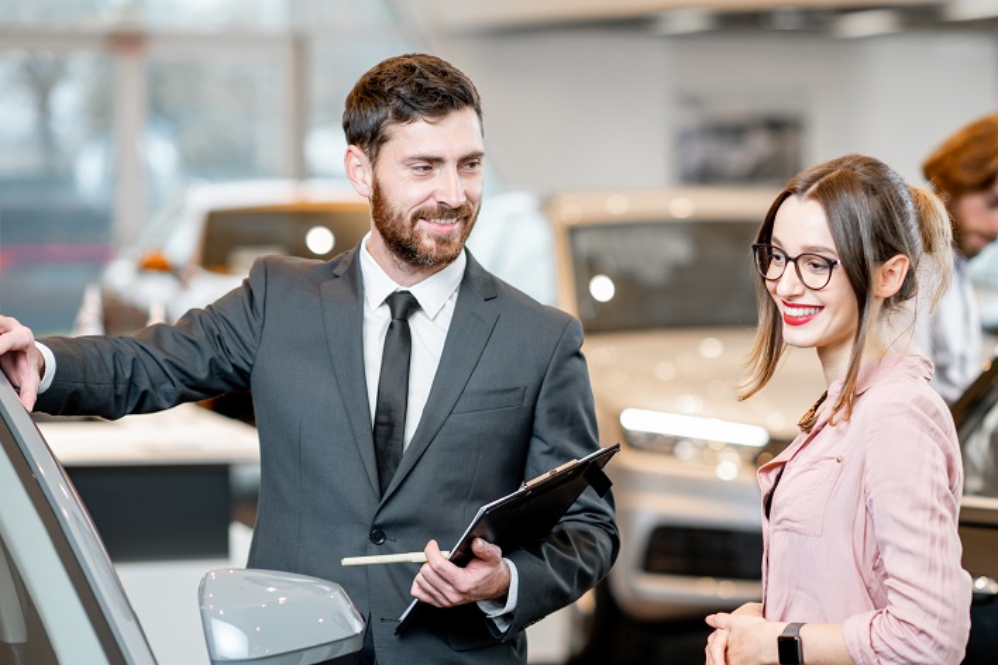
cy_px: 446
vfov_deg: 11.4
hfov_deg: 17.0
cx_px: 684
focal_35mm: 120
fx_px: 3326
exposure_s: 1/200
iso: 320
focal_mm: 85
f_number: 2.2
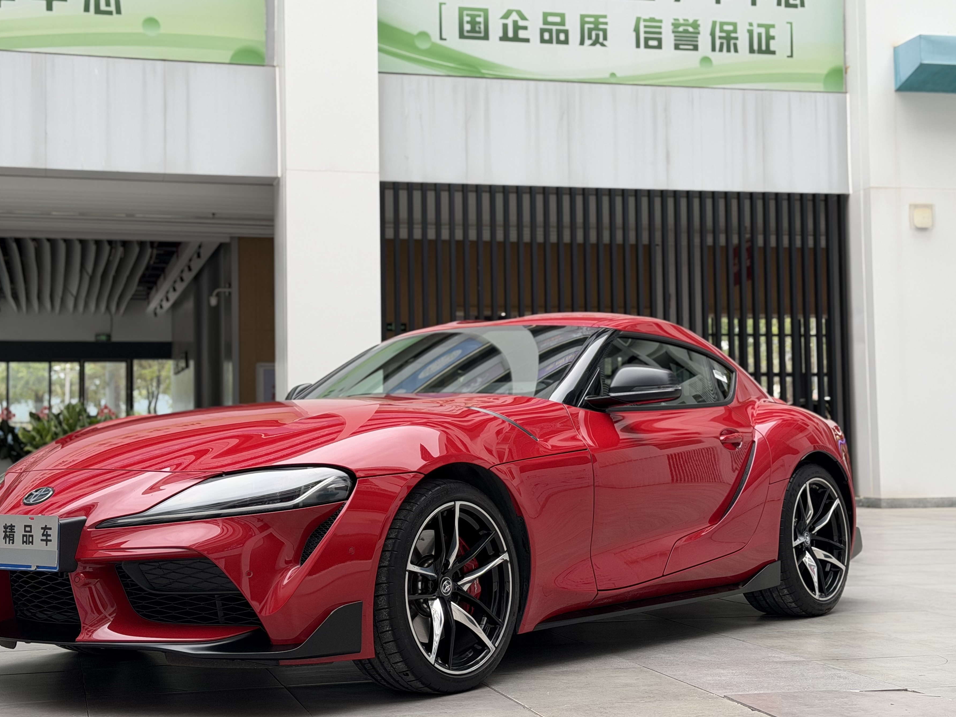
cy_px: 352
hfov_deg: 35.5
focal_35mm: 54
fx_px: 1491
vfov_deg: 27.0
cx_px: 432
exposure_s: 1/663
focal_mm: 6.76
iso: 80
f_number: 1.78
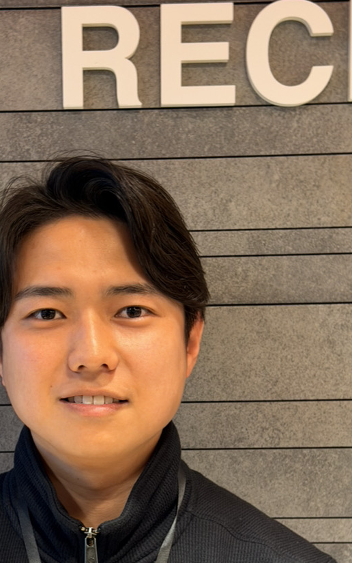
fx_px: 1135
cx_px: 97
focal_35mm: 74
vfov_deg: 27.6
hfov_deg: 17.5
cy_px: 401
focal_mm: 6.76
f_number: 1.78
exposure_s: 1/60
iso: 160
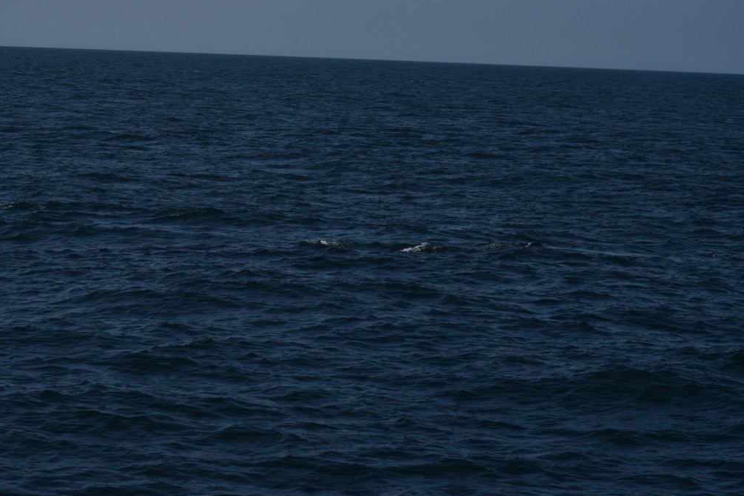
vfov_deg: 10.1
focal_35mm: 136
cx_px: 363
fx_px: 2800
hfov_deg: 15.1
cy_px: 237
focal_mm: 85
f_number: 7.1
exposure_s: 1/4000
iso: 200
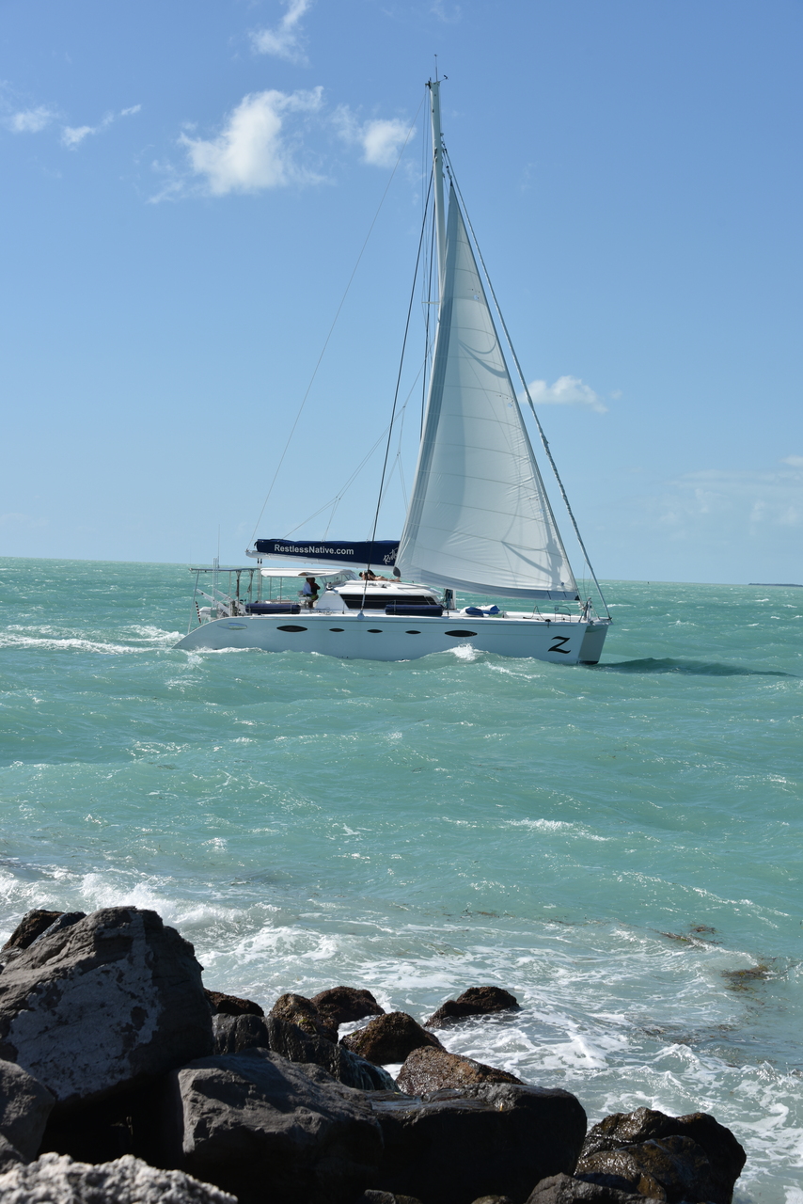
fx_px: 2073
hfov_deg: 21.9
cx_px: 402
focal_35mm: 62
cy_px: 602
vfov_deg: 32.4
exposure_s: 1/400
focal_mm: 62
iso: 100
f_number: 10
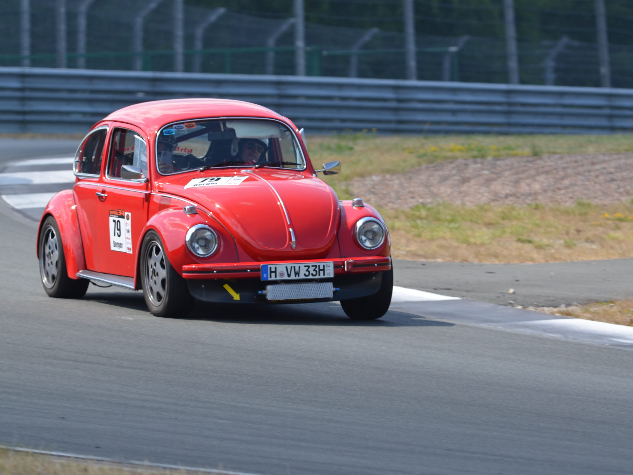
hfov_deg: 4.0
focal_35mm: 490
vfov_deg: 3.0
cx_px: 342
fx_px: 8960
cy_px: 237
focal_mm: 300
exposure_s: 1/400
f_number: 5.6
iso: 100
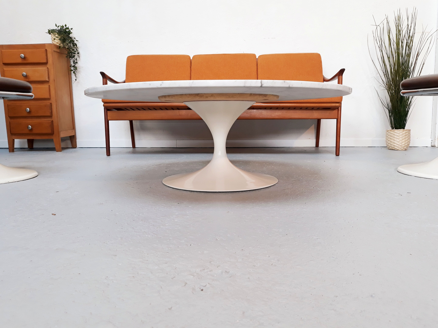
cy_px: 164
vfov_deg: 51.4
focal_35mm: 27
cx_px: 219
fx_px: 342
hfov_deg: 65.3
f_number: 1.7
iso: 50
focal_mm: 3.71
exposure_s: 1/50
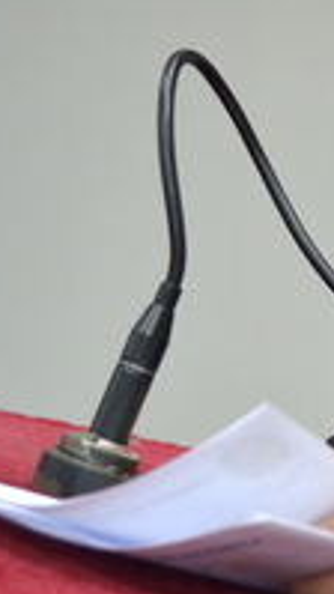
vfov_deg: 21.6
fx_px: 1558
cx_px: 668
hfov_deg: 11.1
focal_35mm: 99
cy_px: 264
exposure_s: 1/60
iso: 640
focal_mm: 22
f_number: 4
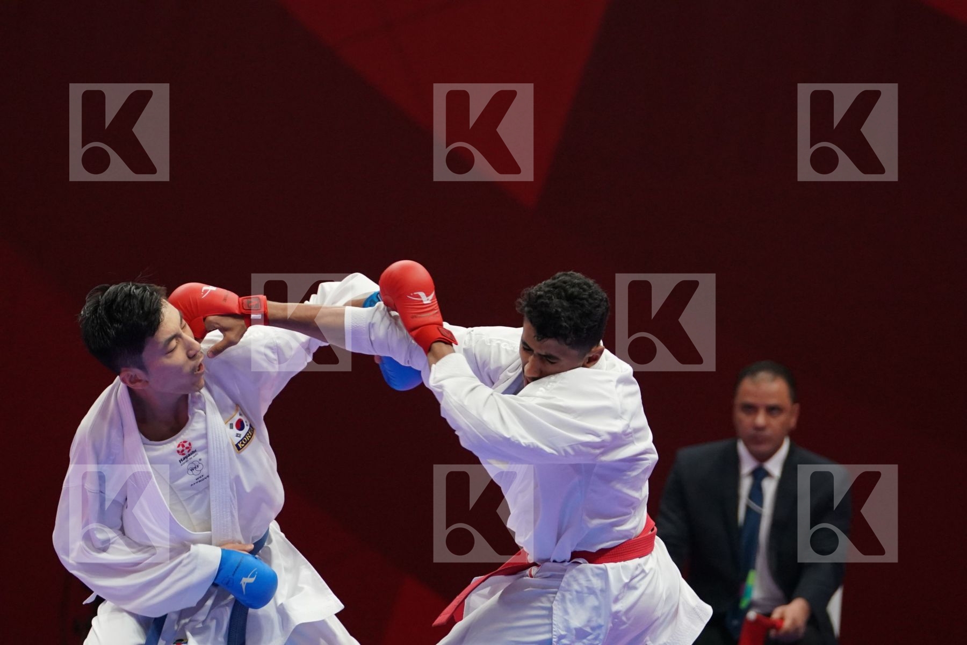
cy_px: 322
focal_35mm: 324
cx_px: 484
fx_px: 8702
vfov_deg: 4.2
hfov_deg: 6.4
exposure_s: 1/1000
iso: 3200
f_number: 4
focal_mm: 216
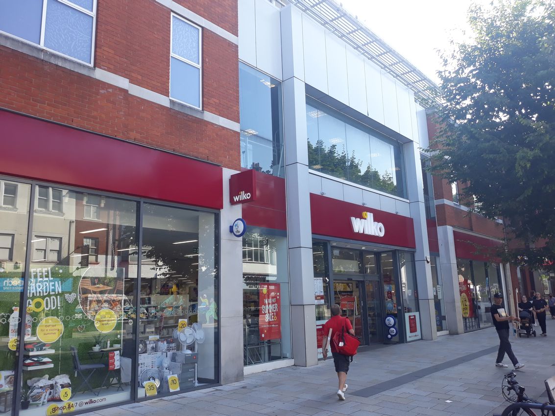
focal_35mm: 27
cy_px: 208
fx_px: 433
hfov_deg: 65.3
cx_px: 278
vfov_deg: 51.4
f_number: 1.7
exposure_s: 1/271
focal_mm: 3.71
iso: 40
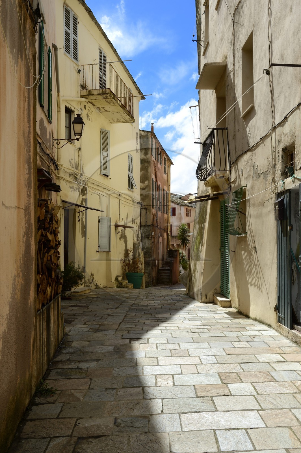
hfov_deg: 37.8
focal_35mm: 35
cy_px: 226
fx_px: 439
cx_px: 150
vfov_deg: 54.5
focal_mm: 35
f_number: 13
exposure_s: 1/250
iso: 200
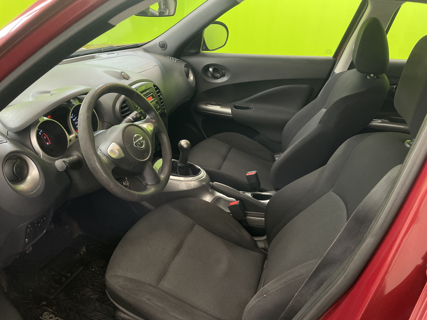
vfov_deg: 53.1
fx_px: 321
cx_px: 214
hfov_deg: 67.3
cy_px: 160
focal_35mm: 26
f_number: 1.6
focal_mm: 4.2
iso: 125
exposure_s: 1/100
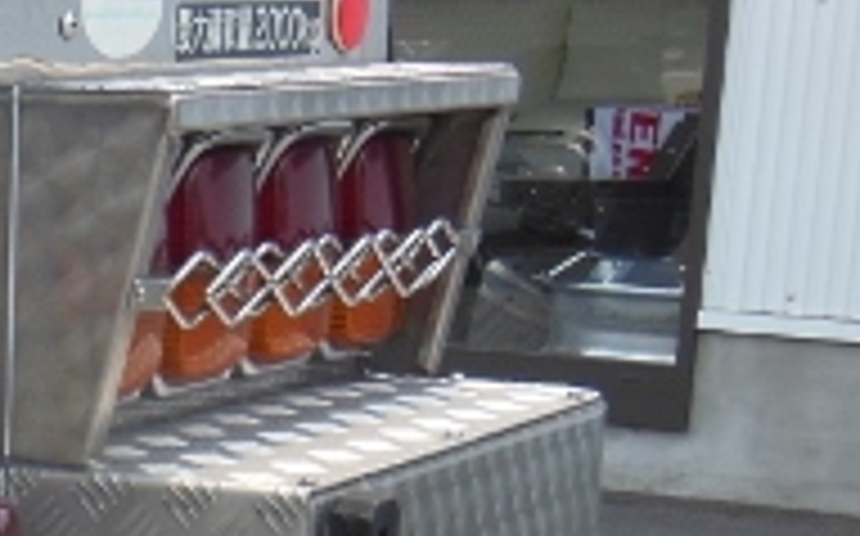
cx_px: -567
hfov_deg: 12.2
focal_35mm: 160
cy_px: 860
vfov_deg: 8.0
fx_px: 3747
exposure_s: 1/400
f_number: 4.4
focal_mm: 8
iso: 125
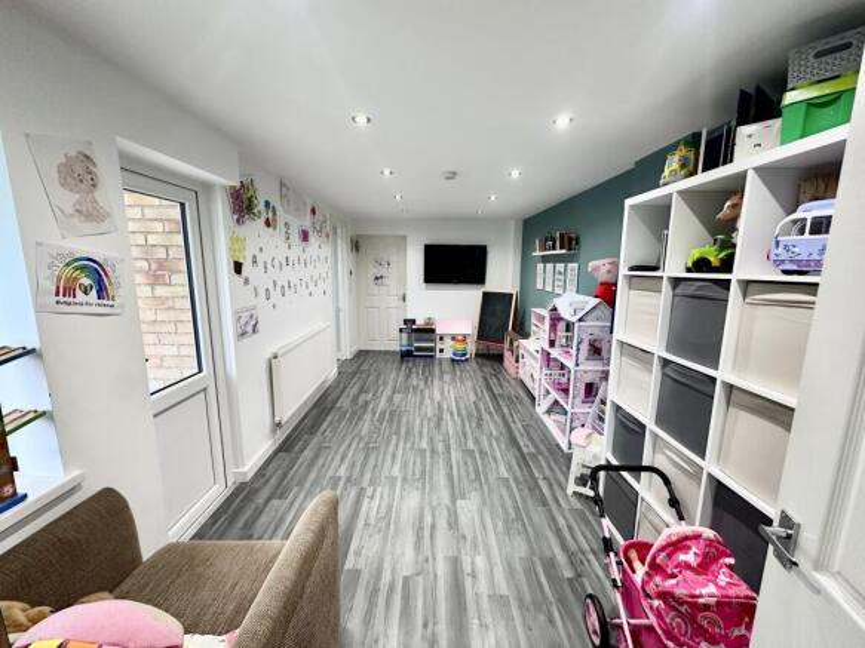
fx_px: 350
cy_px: 324
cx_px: 432
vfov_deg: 85.7
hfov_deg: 102.1
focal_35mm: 14
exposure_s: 1/50
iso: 250
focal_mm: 2.22
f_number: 2.2
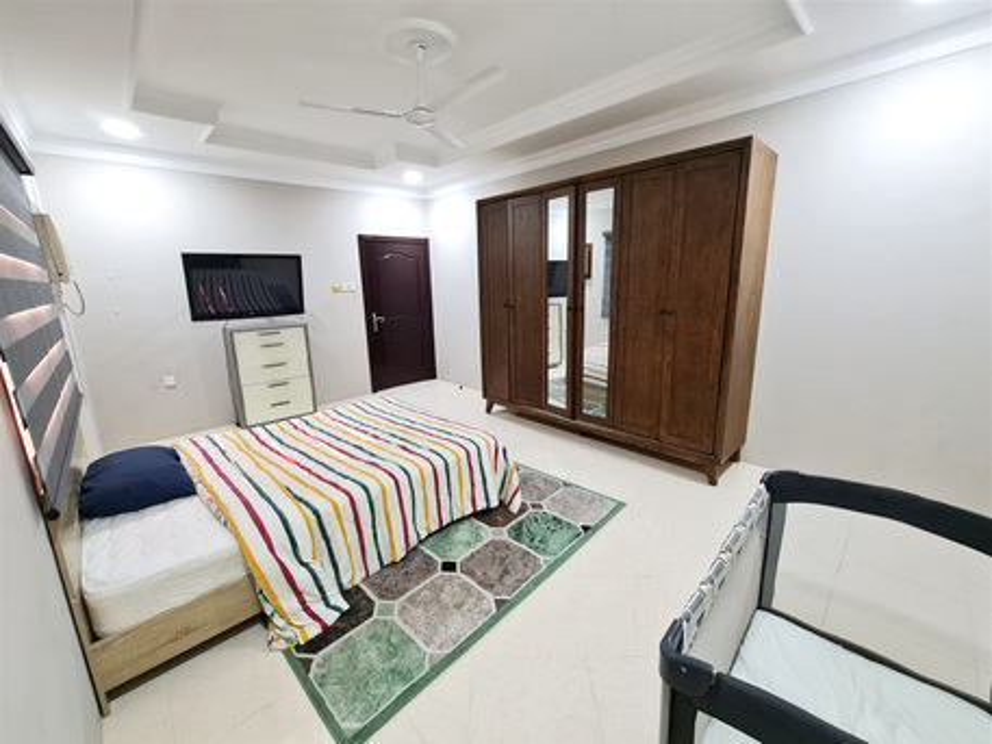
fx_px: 373
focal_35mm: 13
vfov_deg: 89.9
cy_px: 372
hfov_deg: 106.2
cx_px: 496
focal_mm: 2.2
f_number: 2.2
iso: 320
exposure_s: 1/50
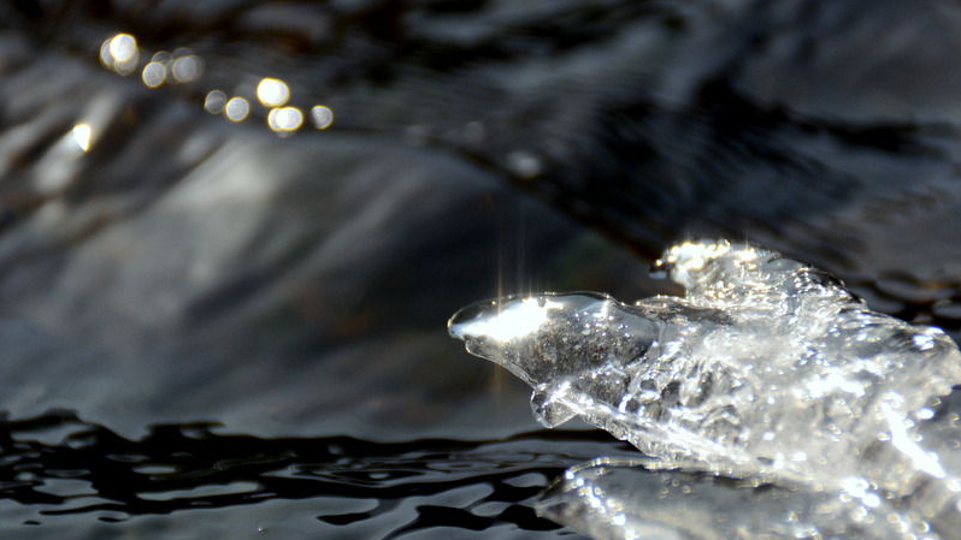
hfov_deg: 4.6
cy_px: 262
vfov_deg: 2.6
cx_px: 480
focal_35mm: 473
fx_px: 12054
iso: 640
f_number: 5.6
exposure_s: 1/5000
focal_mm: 300
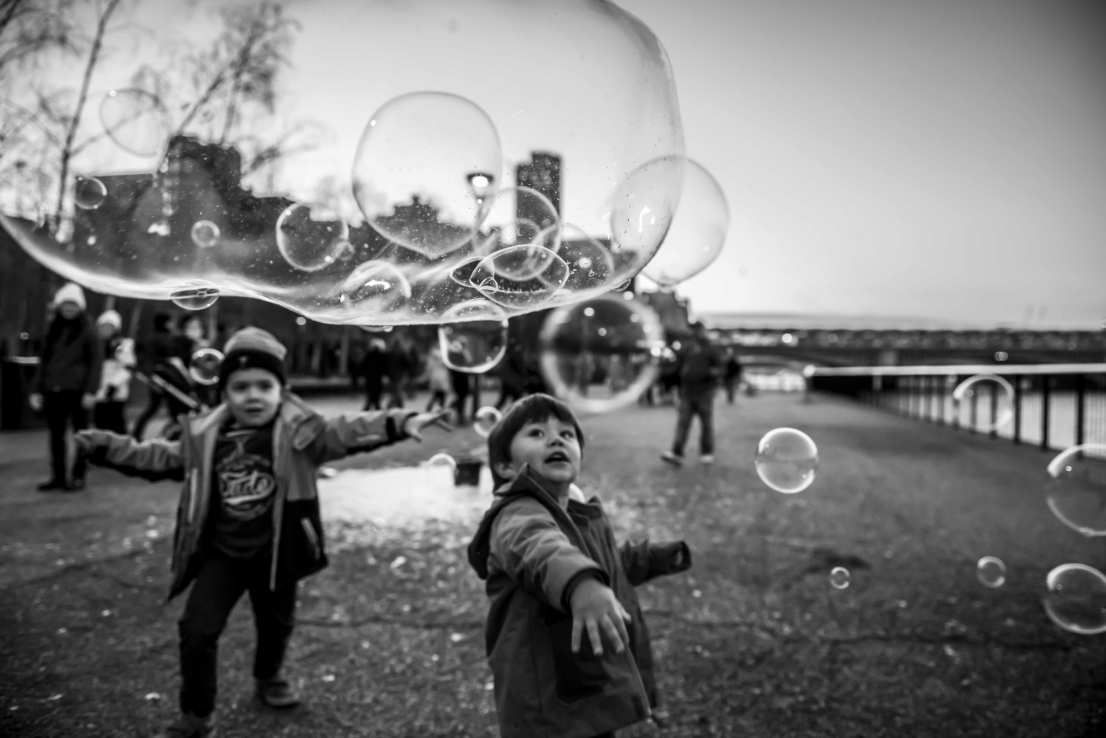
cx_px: 553
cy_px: 369
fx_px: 737
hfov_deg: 73.7
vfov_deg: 53.2
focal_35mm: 24
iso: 3200
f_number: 2.8
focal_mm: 24
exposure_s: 1/250
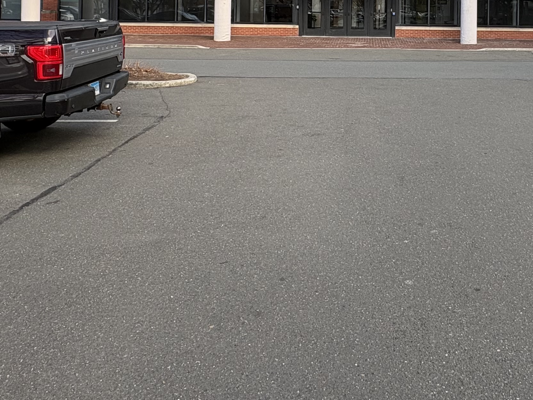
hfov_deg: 52.8
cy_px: 6
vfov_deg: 37.6
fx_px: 524
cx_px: 359
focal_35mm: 34
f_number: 2.2
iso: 40
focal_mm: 2.22
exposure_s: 1/245
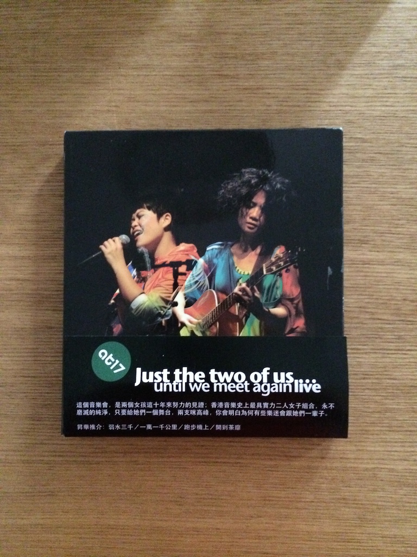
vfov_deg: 60.0
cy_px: 278
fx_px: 482
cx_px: 208
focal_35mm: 30
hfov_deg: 46.8
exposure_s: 1/15
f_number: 2.2
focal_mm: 4.12
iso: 1250
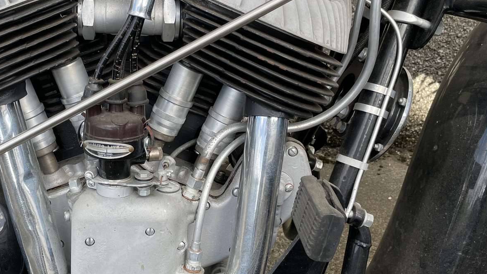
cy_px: 116
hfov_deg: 42.3
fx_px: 620
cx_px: 159
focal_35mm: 48
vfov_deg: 24.9
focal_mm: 4.2
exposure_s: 1/602
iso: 32
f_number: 1.6
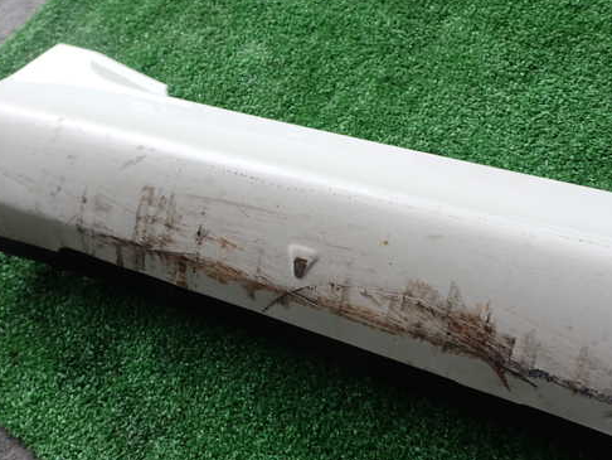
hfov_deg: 49.8
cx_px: 242
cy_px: 217
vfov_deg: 38.7
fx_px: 654
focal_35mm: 37
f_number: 3.2
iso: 100
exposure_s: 1/200
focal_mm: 5.4
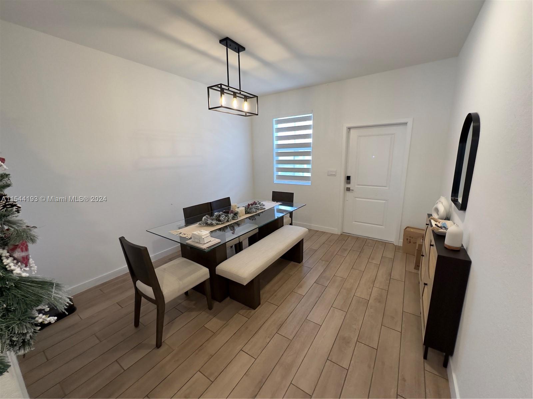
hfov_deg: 102.1
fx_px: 216
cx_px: 266
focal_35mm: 14
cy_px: 200
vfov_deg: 85.7
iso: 160
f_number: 2.2
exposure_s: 1/60
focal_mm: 2.22
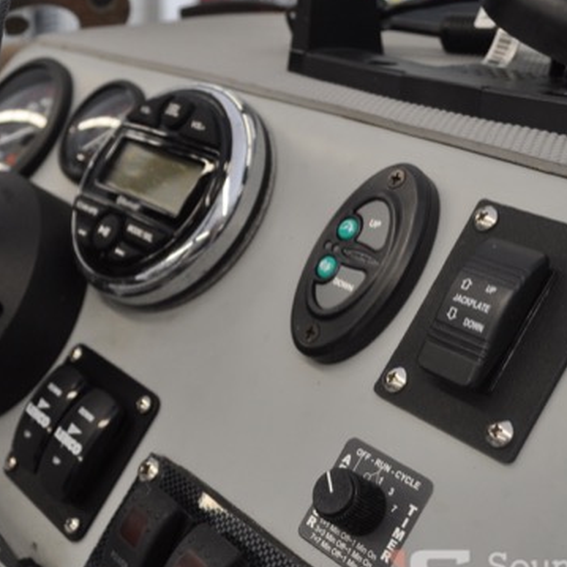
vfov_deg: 33.4
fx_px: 945
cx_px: 147
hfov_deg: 32.8
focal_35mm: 51
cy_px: 269
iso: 450
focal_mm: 18
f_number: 4
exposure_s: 1/60
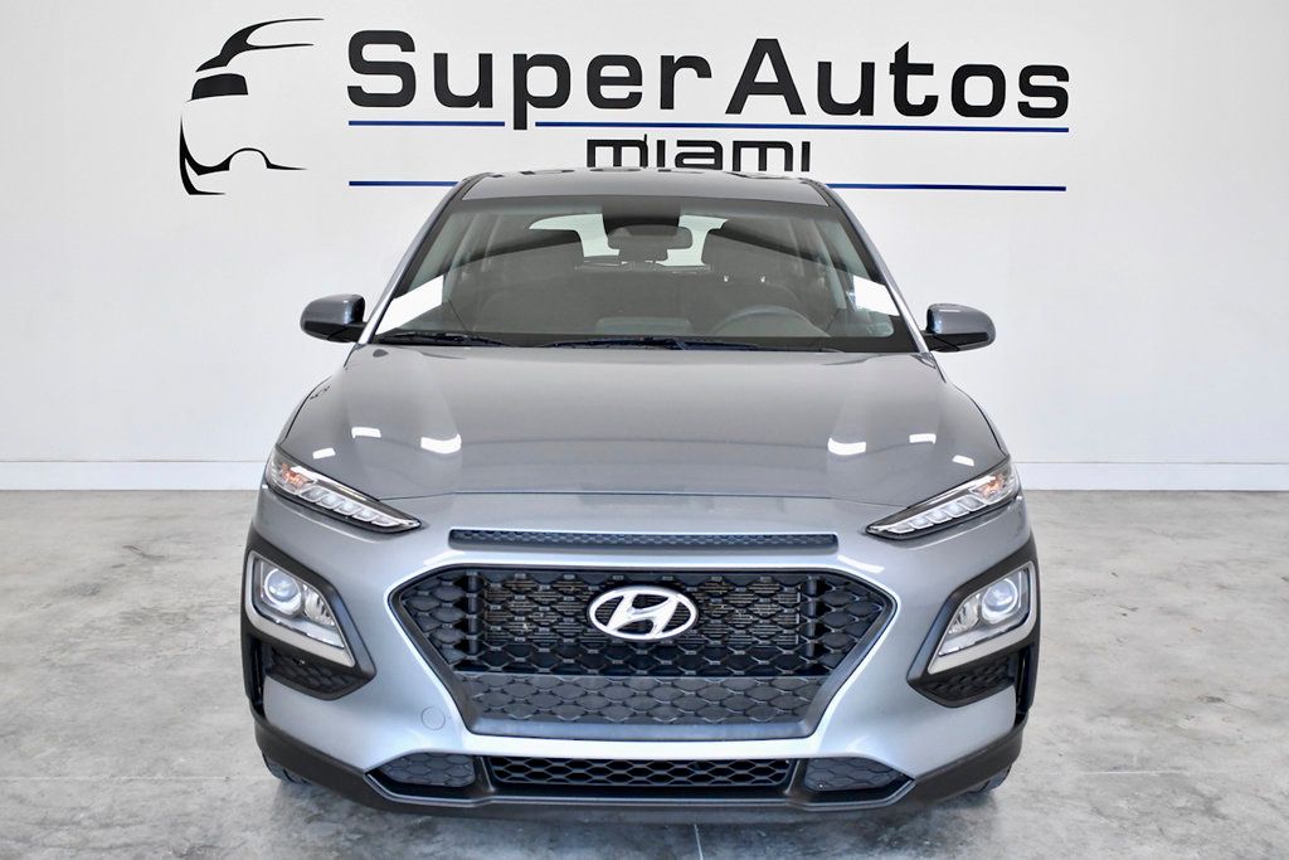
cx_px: 644
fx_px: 1397
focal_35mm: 39
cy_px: 430
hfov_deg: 49.5
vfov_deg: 34.2
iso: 2500
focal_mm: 26
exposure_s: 1/1250
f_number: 4.5
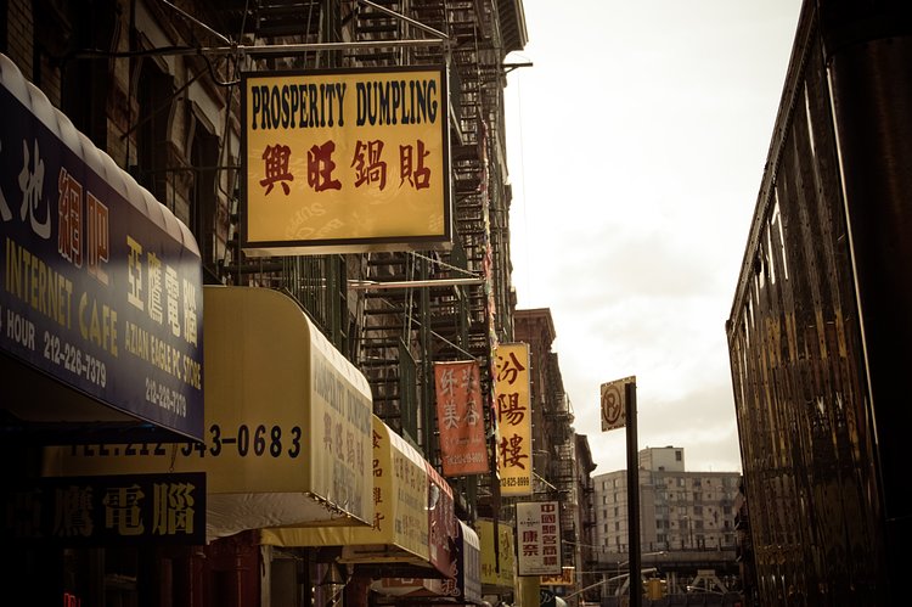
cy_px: 304
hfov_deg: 24.6
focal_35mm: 82
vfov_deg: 16.5
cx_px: 456
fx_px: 2089
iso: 200
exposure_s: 1/320
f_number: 9
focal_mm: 55
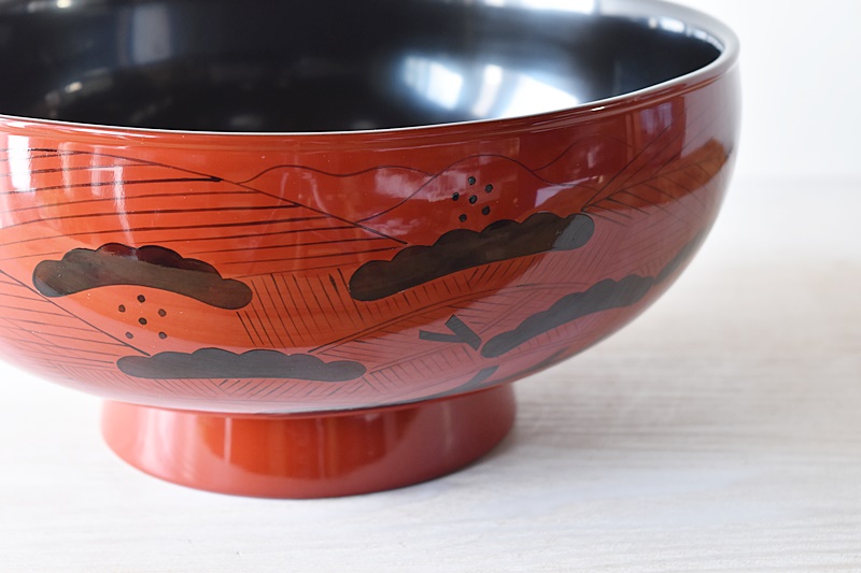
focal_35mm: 82
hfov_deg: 24.6
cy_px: 286
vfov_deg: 16.5
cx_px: 430
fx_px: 1973
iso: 800
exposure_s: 1/5
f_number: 6.3
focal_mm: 55
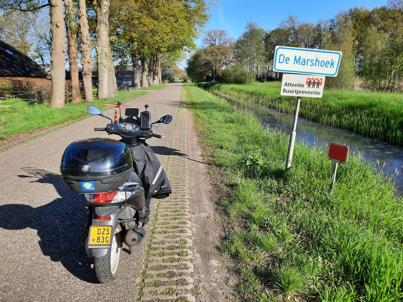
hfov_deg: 69.4
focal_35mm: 25
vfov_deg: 54.9
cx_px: 202
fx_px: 291
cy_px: 151
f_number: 2
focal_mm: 4.6
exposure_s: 1/559
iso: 32
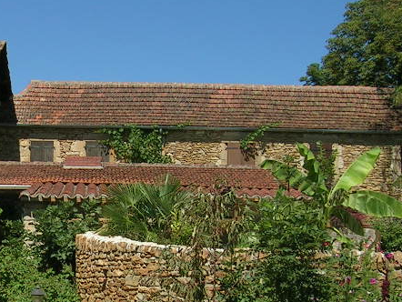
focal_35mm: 81
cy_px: 242
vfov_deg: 18.1
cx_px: 16
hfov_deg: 23.3
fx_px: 941
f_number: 4.8
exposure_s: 1/535
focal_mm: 5.4
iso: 50
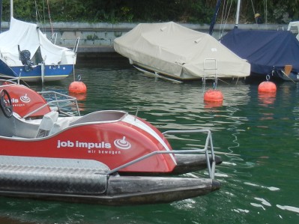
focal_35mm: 77
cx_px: 60
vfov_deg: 19.1
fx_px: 665
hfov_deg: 24.9
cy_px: 120
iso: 160
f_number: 3.5
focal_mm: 5.4
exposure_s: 1/140
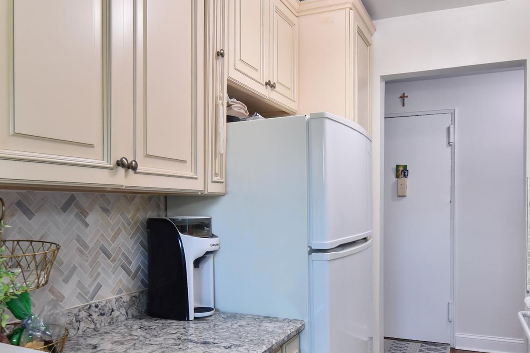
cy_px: 220
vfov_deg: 46.2
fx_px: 410
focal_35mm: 28
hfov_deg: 65.7
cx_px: 285
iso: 640
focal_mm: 11
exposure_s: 1/25
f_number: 8
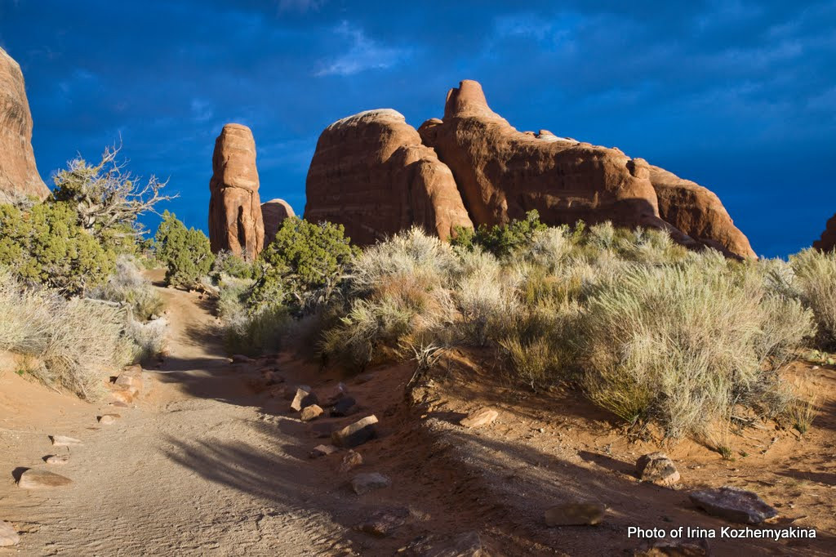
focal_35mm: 45
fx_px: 1045
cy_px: 278
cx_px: 418
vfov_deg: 29.8
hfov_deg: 43.6
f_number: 9
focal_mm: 30
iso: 200
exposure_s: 1/160
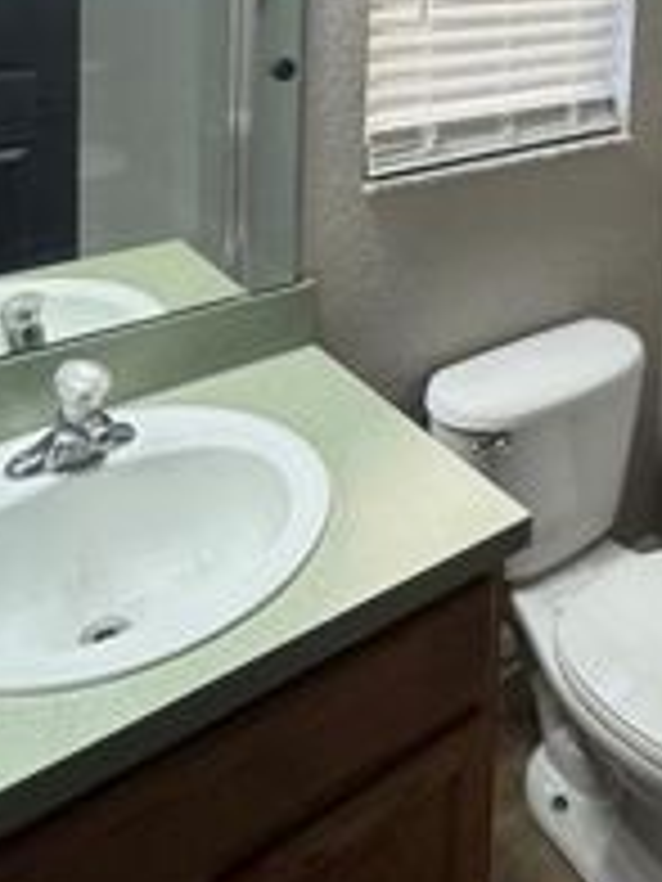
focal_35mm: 38
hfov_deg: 35.8
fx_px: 969
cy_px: -18
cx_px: 574
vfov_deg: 41.8
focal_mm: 2.22
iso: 250
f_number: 2.2
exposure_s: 1/120
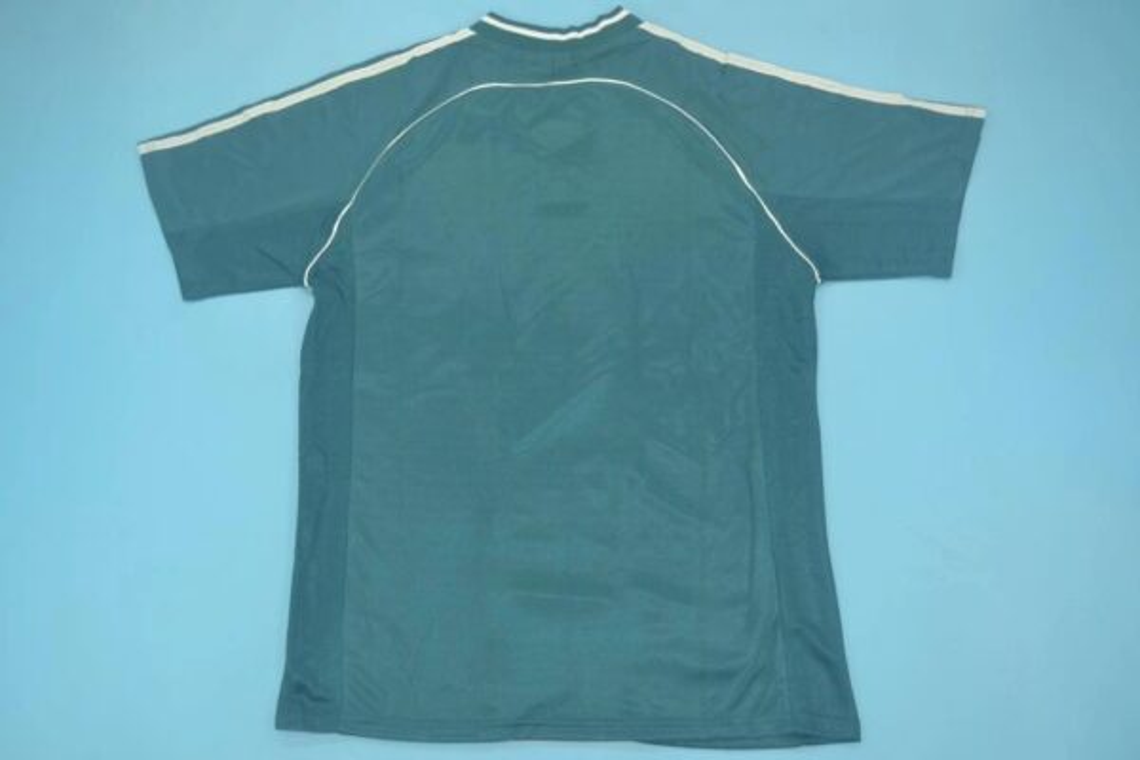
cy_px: 380
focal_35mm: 36
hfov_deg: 53.1
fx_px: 1140
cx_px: 570
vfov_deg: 36.9
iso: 200
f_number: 4
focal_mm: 24
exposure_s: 1/80
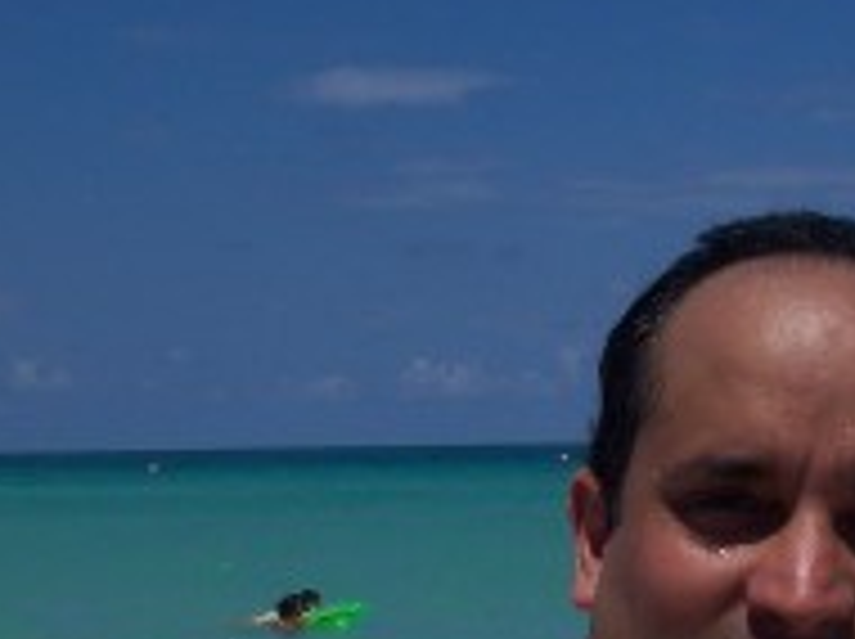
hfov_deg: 20.2
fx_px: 2393
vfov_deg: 15.1
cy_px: 554
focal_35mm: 97
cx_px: 576
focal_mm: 7
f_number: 5.6
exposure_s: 1/1000
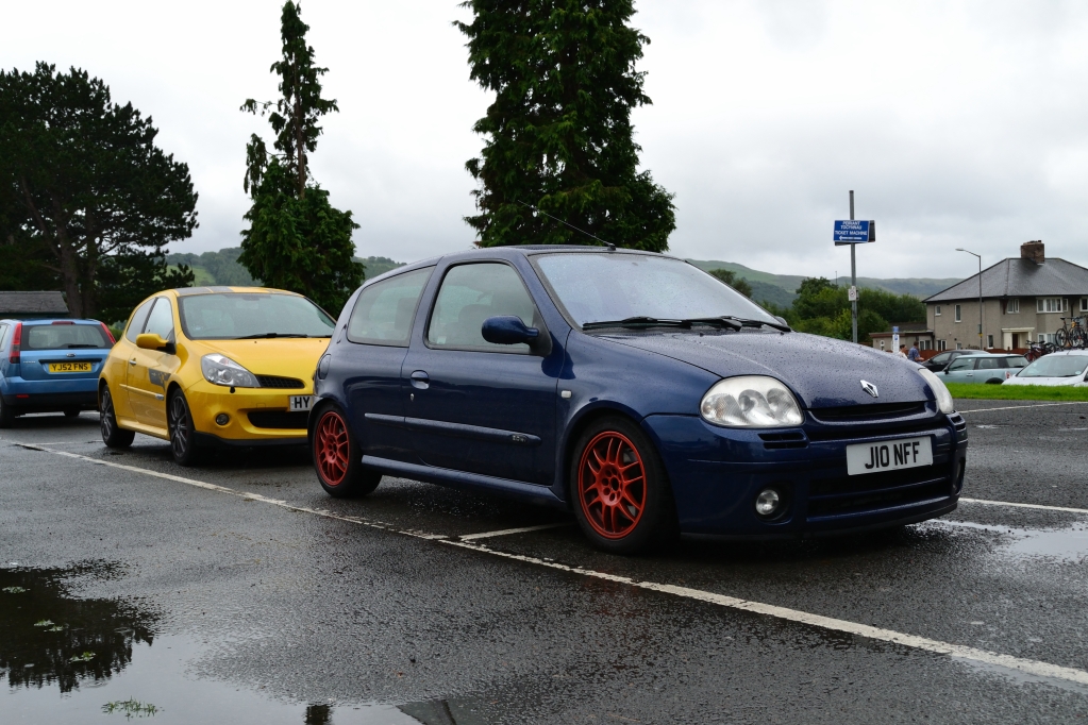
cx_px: 544
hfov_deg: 53.1
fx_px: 1088
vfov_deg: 36.9
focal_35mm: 36
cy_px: 362
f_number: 10
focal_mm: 24
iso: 400
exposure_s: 1/160
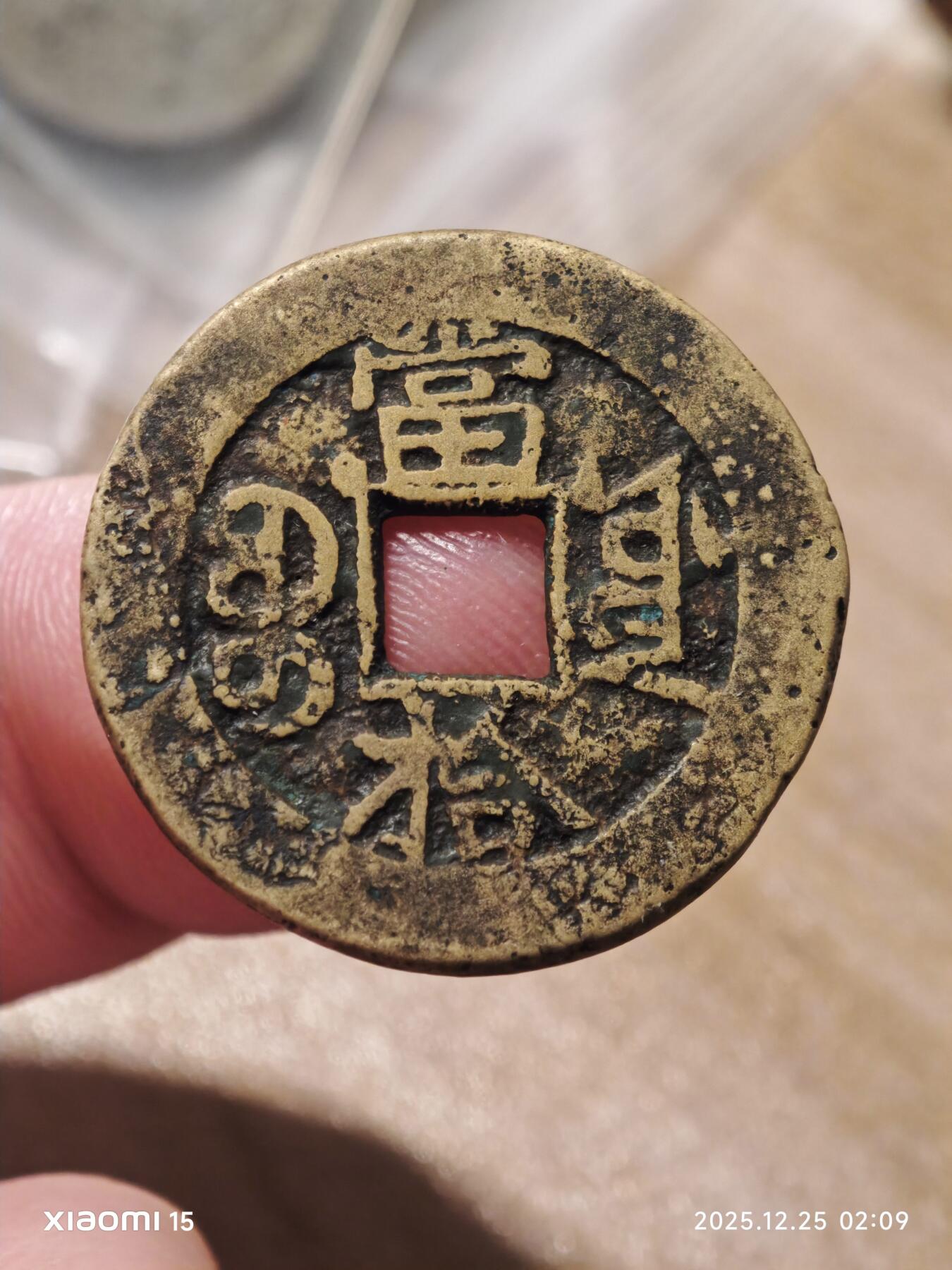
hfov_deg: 12.3
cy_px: 635
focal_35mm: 120
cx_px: 476
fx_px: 4400
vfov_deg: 16.4
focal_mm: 9
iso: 1250
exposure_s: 1/69.1
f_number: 2
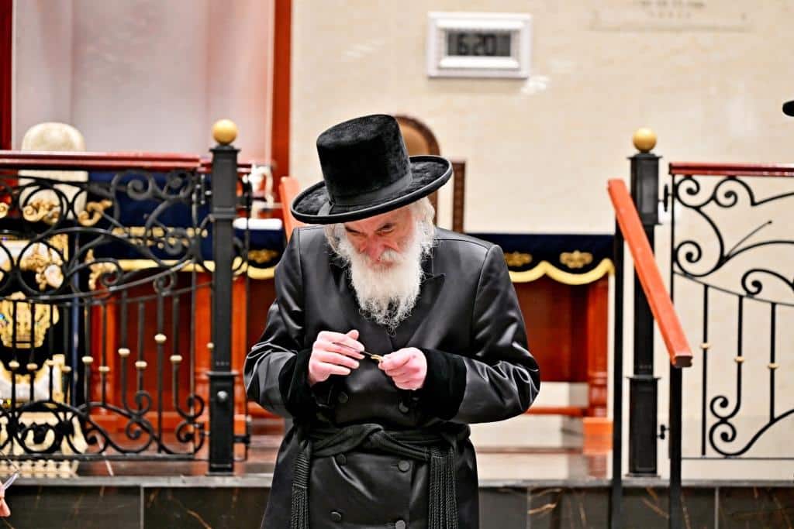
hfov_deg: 17.1
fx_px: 2647
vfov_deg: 11.4
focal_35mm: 120
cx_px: 397
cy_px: 264
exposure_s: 1/160
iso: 500
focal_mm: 120
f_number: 4
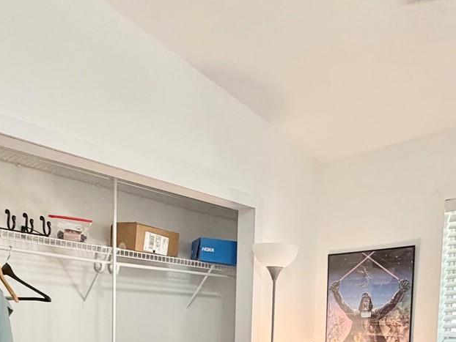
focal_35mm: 36
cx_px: 298
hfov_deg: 50.6
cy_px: 368
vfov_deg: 34.7
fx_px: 474
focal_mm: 2.22
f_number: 2.2
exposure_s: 1/60
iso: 250
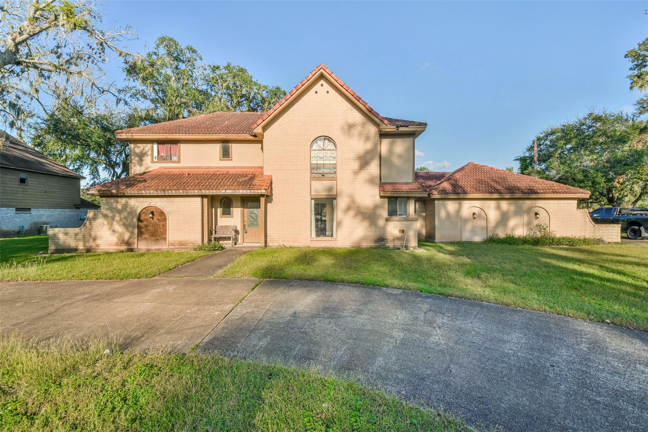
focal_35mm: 15
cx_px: 324
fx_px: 270
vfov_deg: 77.3
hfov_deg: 100.4
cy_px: 216
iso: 400
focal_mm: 10
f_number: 8
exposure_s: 1/1250
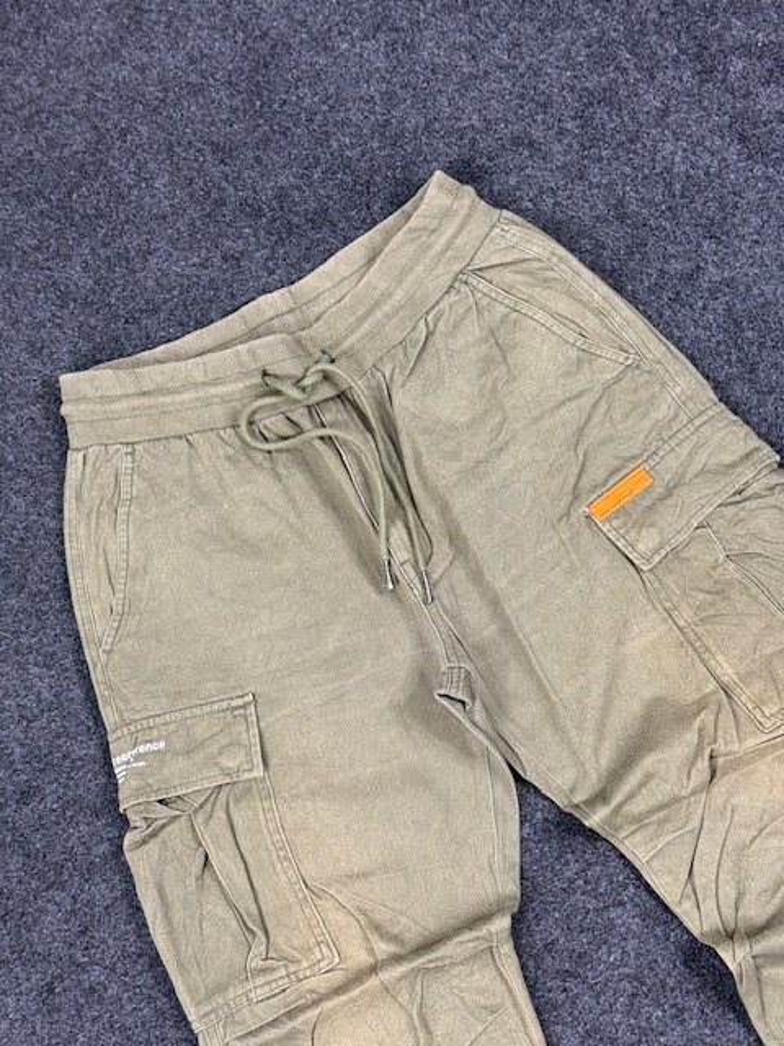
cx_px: 392
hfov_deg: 30.3
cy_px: 523
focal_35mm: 48
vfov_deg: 39.7
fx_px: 1450
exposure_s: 1/50
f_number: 1.78
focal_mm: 6.76
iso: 125
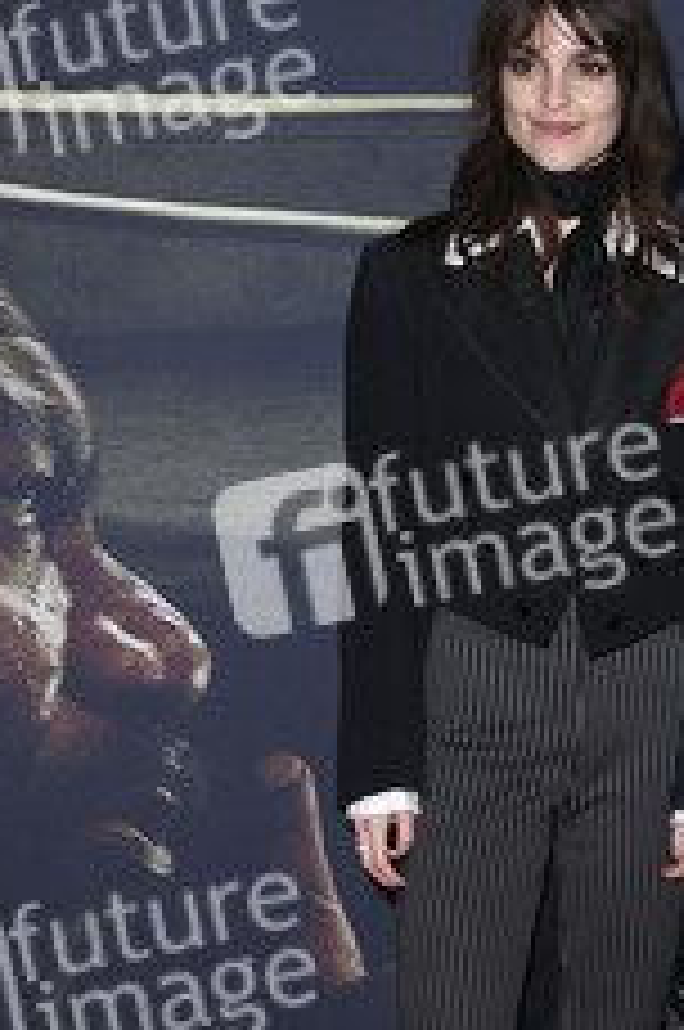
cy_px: 756
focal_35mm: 96
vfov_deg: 21.1
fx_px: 2744
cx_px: 576
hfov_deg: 14.1
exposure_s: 1/200
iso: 500
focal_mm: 55
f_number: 5.6
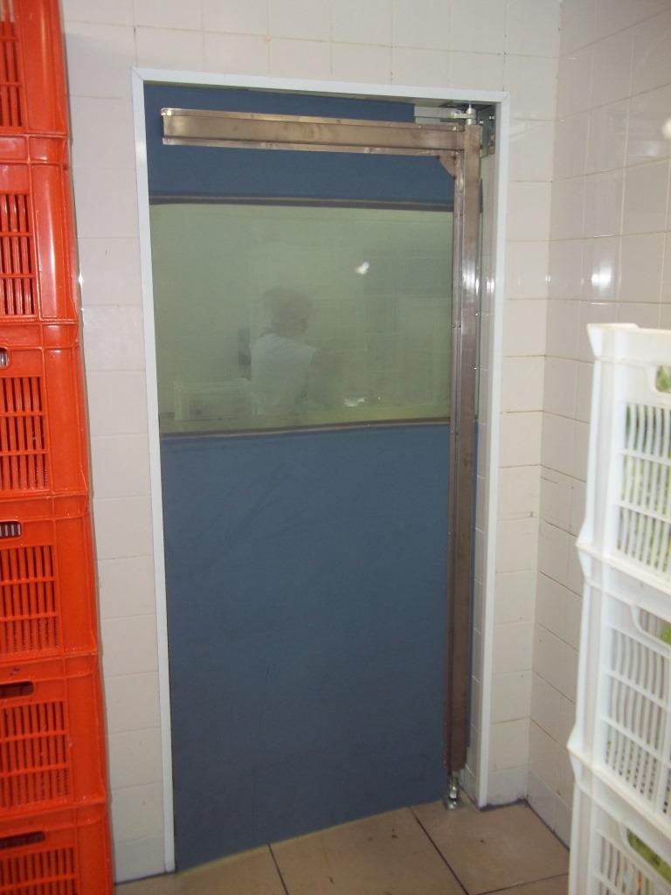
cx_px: 336
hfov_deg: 44.2
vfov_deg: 56.8
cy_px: 448
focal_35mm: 32
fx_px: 827
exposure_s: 1/30
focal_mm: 5.7
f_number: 2.9
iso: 80
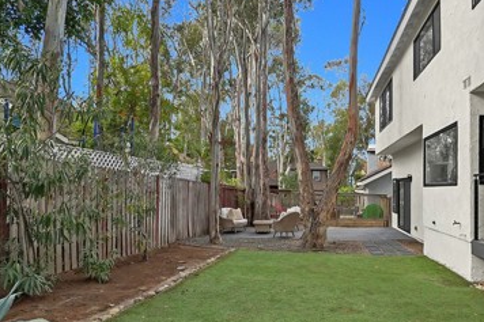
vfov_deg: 47.7
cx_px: 314
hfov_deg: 66.0
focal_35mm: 27
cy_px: 185
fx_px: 363
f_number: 8
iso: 800
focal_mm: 10
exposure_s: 1/400
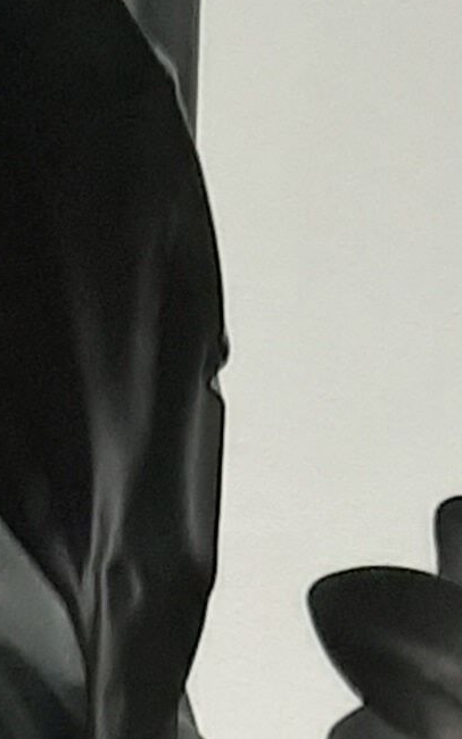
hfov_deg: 7.7
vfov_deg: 11.2
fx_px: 3446
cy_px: 1410
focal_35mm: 171
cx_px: 143
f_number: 1.7
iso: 100
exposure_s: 1/50
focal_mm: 3.93
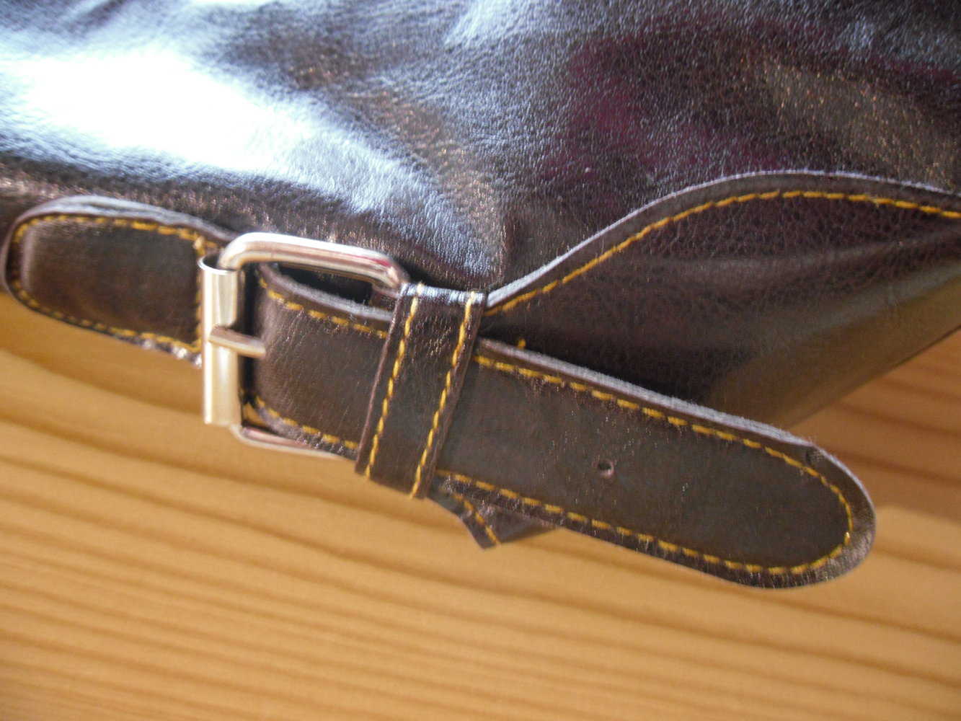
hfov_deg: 42.1
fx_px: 1249
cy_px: 360
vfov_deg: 32.2
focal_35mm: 45
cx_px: 480
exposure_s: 1/3
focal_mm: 6.3
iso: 400
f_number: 3.5
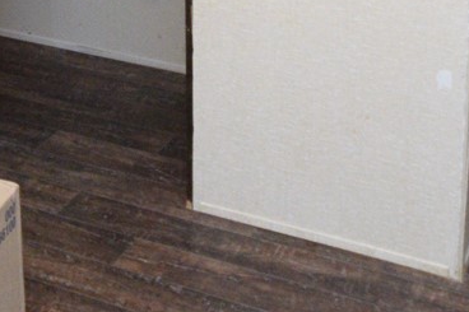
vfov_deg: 14.6
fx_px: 1081
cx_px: 113
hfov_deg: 24.2
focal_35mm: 83
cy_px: -229
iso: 2000
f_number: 3.5
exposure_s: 1/60
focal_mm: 10
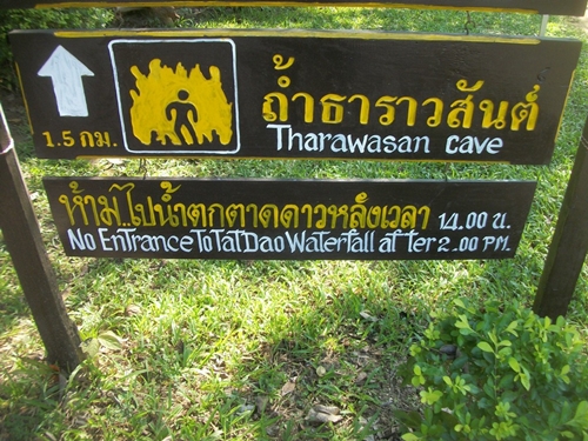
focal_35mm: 32
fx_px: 544
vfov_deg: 44.2
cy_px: 220
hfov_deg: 56.8
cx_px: 294
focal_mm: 5.7
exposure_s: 1/125
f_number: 2.9
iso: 80
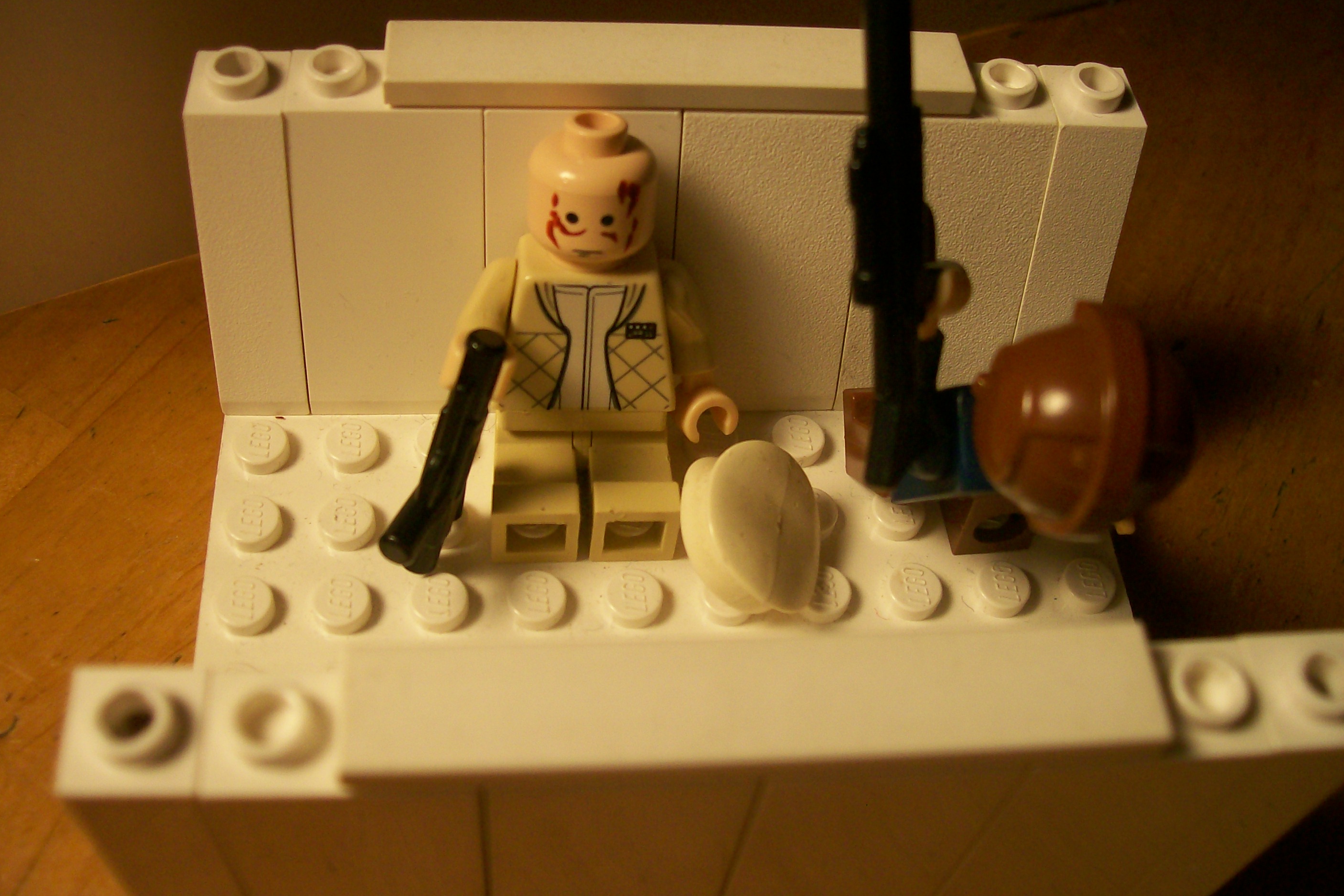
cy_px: 406
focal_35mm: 38
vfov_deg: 35.0
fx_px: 1419
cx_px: 666
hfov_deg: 50.7
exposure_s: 1/106
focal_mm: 6
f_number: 2.7
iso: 80
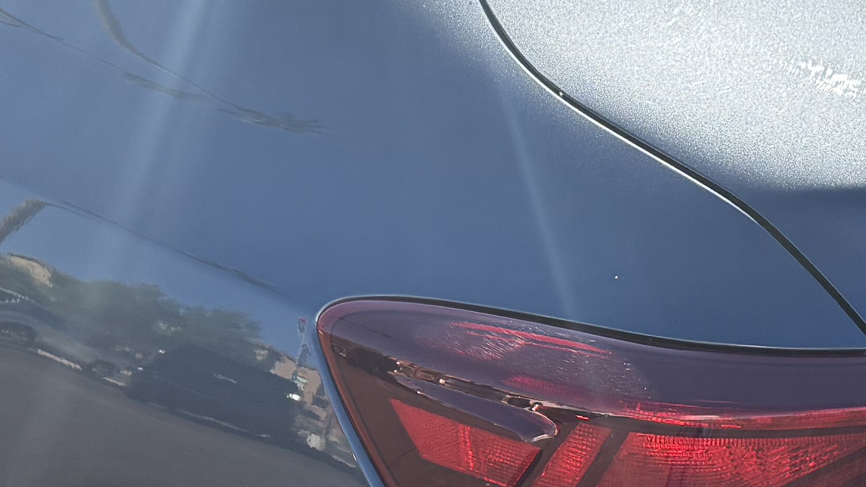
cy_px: 365
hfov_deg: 23.7
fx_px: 2067
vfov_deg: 13.4
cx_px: 417
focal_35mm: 90
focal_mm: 6.76
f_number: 1.78
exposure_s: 1/2169
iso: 100
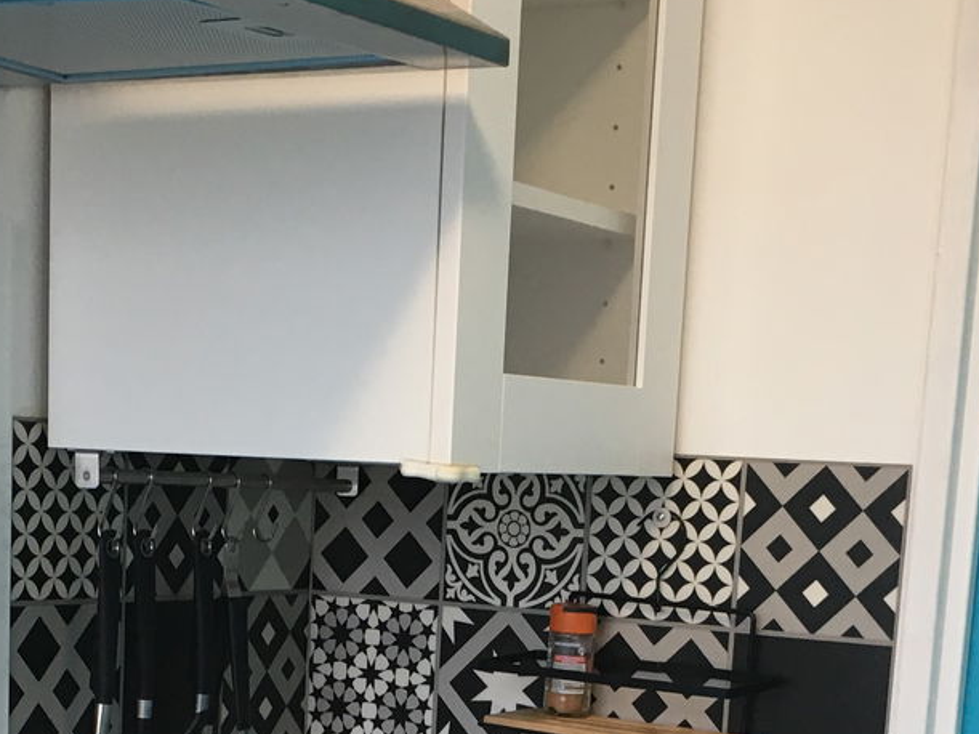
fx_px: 2149
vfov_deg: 18.5
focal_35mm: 76
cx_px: 439
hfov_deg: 25.7
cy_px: 848
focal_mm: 4.15
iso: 100
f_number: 2.2
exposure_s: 1/33
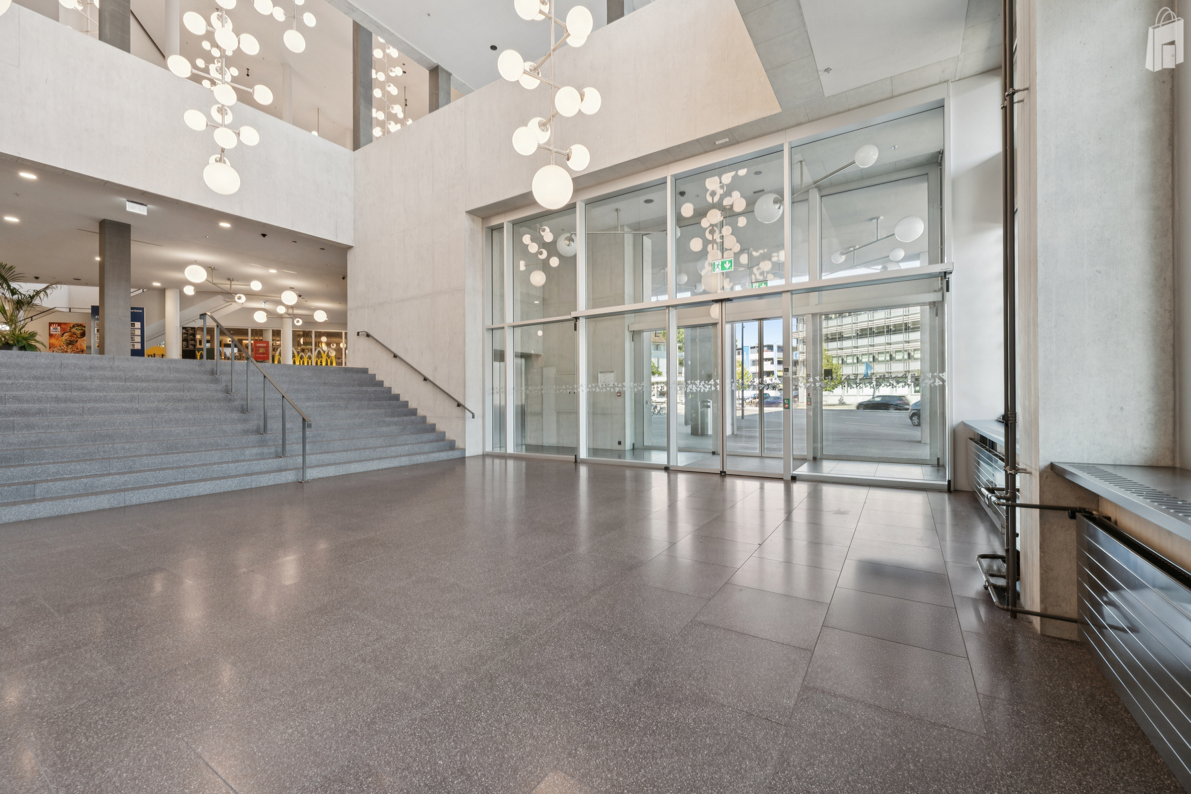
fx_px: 463
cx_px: 596
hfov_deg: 104.3
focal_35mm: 14
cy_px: 397
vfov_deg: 81.2
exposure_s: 1/20
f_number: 8
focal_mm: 14
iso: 100
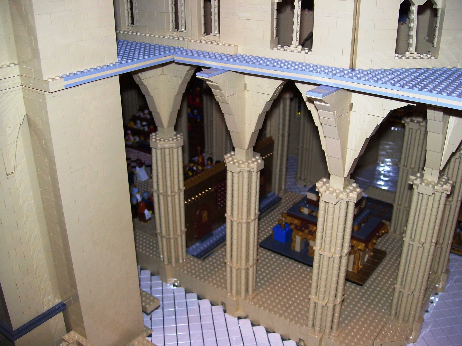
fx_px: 480
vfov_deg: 39.7
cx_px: 231
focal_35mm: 36
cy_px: 173
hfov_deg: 51.4
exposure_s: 1/60
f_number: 2.7
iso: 80
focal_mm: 6
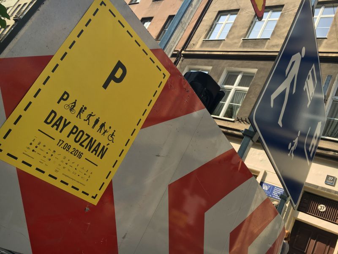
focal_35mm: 29
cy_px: 127
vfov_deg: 48.2
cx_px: 169
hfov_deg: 61.7
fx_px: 283
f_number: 2.2
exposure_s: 1/625
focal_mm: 4.15
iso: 25
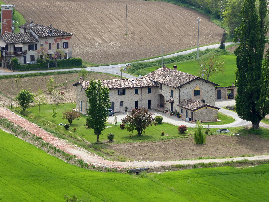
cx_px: 134
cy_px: 101
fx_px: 1725
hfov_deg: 8.9
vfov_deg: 6.7
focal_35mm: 222
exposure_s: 1/200
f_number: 5.6
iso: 80
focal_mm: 35.8
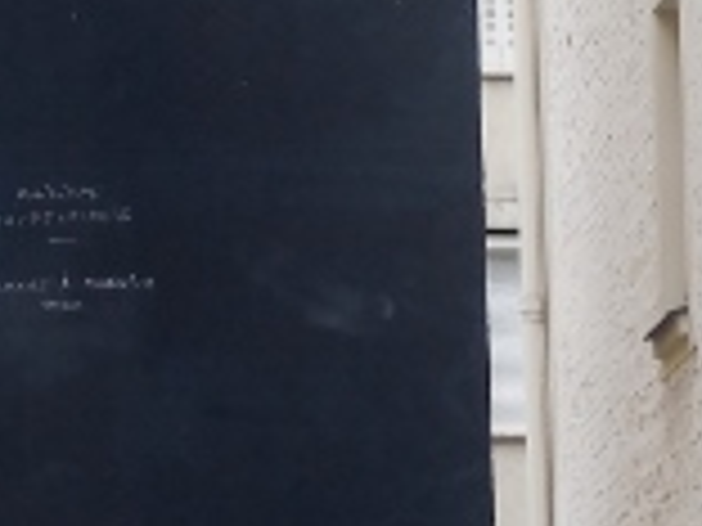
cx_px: -292
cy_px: 391
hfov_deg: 4.9
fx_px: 8152
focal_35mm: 402
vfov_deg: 3.7
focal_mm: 17.7
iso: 125
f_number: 5
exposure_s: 1/160
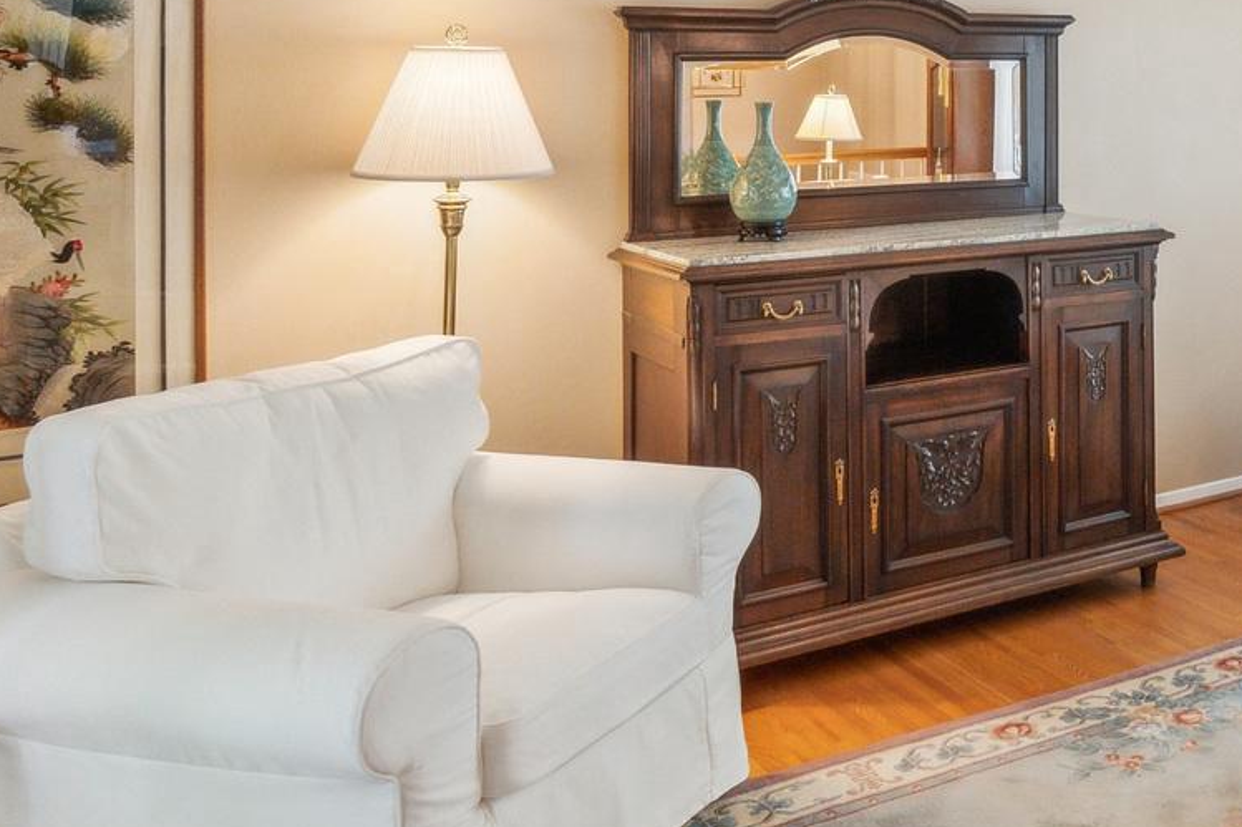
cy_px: 46
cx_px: 1186
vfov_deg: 30.8
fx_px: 1414
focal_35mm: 41
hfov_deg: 42.3
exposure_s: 1/125
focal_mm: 15
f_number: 7.1
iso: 2500
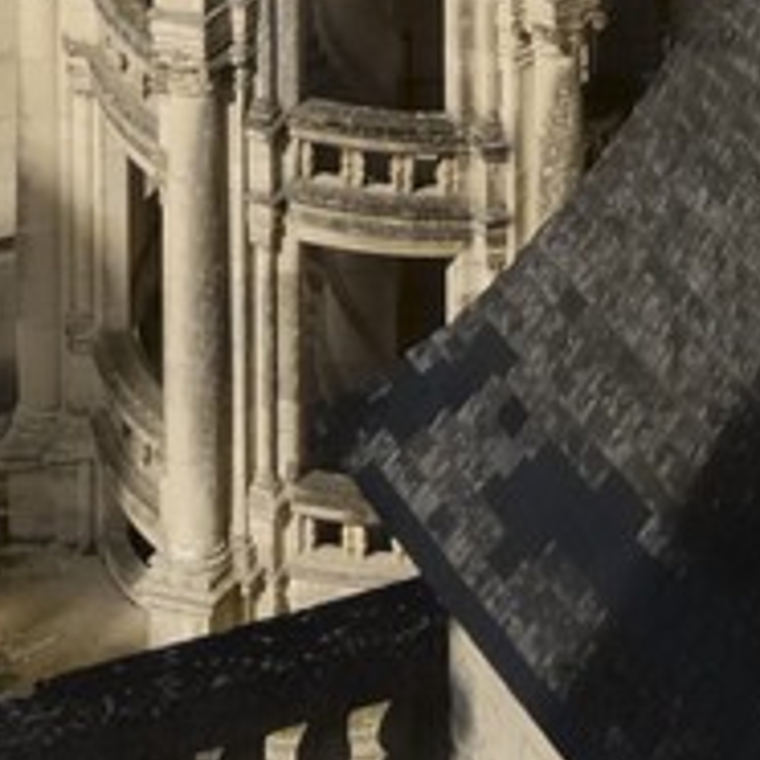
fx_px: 4893
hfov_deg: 8.7
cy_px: -1953
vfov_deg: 7.2
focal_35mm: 197
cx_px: 1058
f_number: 13
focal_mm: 18
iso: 100
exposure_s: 1/160
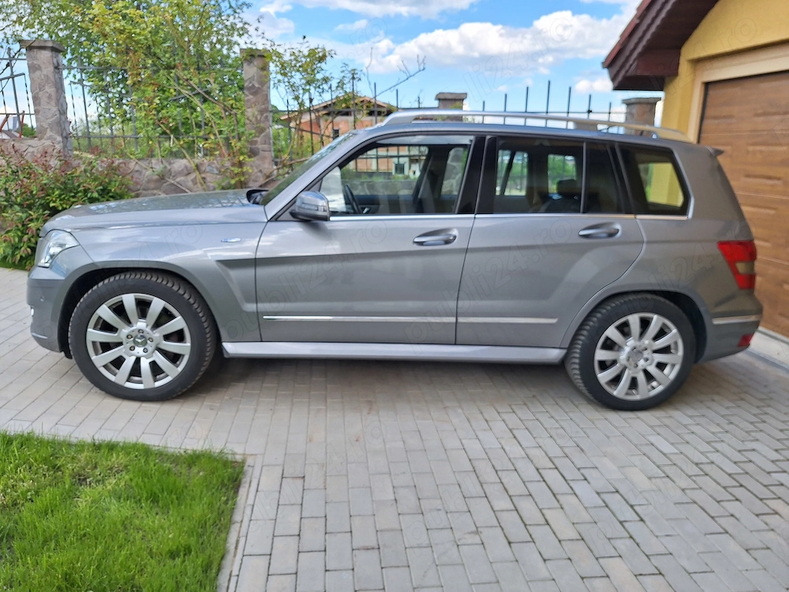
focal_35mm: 23
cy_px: 296
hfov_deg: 73.9
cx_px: 394
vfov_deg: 58.9
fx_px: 524
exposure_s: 1/791
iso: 40
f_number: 1.8
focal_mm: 5.54
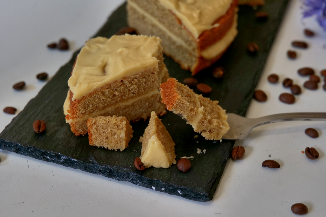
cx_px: 163
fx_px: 543
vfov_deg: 22.6
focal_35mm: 60
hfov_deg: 33.4
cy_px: 108
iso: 640
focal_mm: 60
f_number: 7.1
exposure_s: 1/80
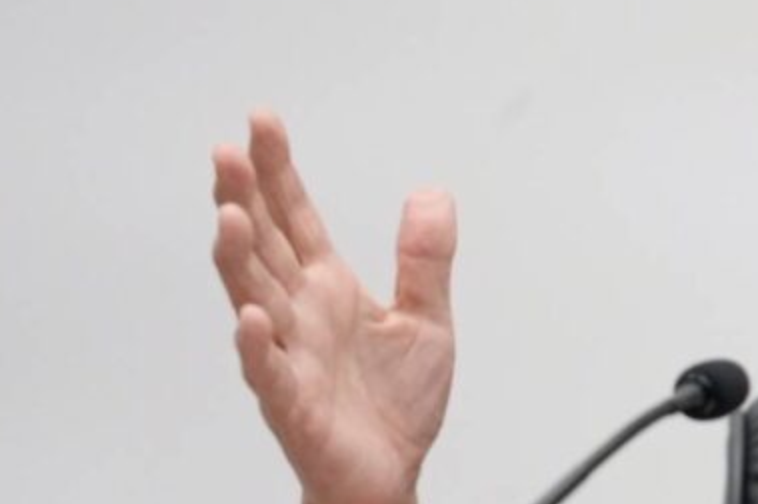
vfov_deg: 0.7
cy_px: 395
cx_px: 1154
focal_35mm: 1852
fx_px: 38960
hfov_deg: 1.1
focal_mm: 400
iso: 2000
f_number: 2.8
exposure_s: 1/640
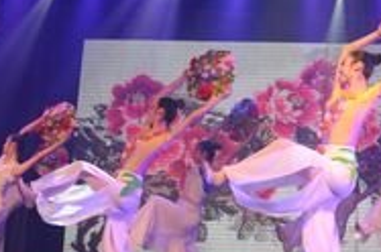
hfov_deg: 25.6
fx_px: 814
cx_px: 340
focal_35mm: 77
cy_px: 27
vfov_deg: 17.4
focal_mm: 24
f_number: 6.3
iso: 1000
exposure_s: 1/160
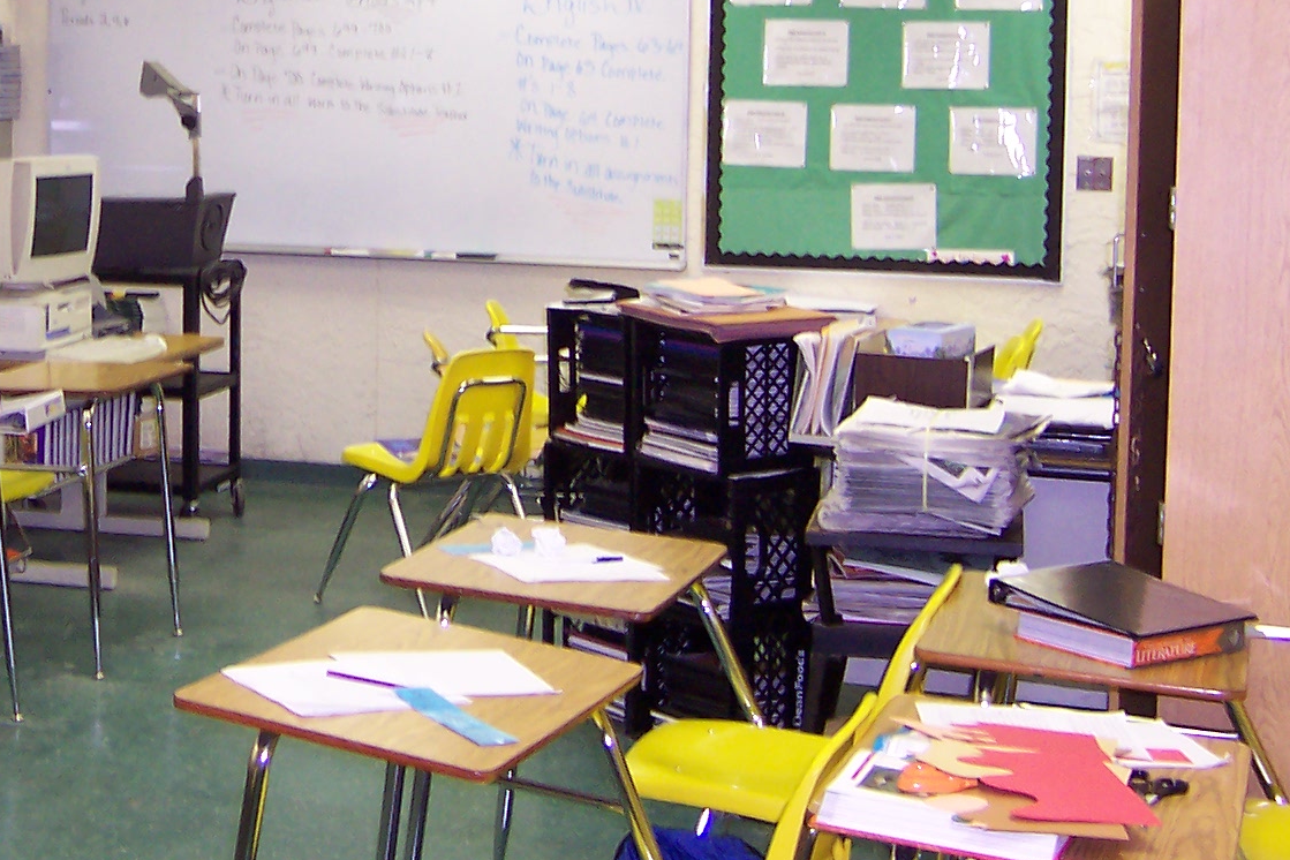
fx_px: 2436
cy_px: 250
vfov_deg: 19.9
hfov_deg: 28.8
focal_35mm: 68
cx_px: 211
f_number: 2.8
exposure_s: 1/15
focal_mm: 5.6
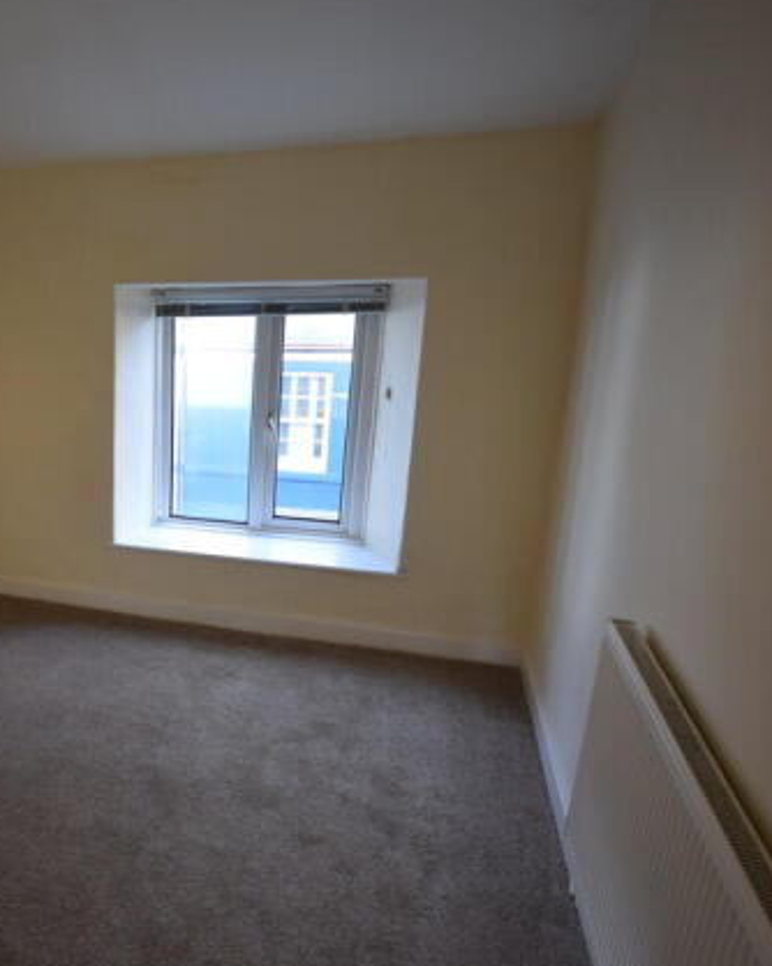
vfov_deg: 67.3
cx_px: 94
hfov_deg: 50.5
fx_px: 725
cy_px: 489
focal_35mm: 25
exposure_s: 1/60
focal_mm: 11.5
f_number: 4.2
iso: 450
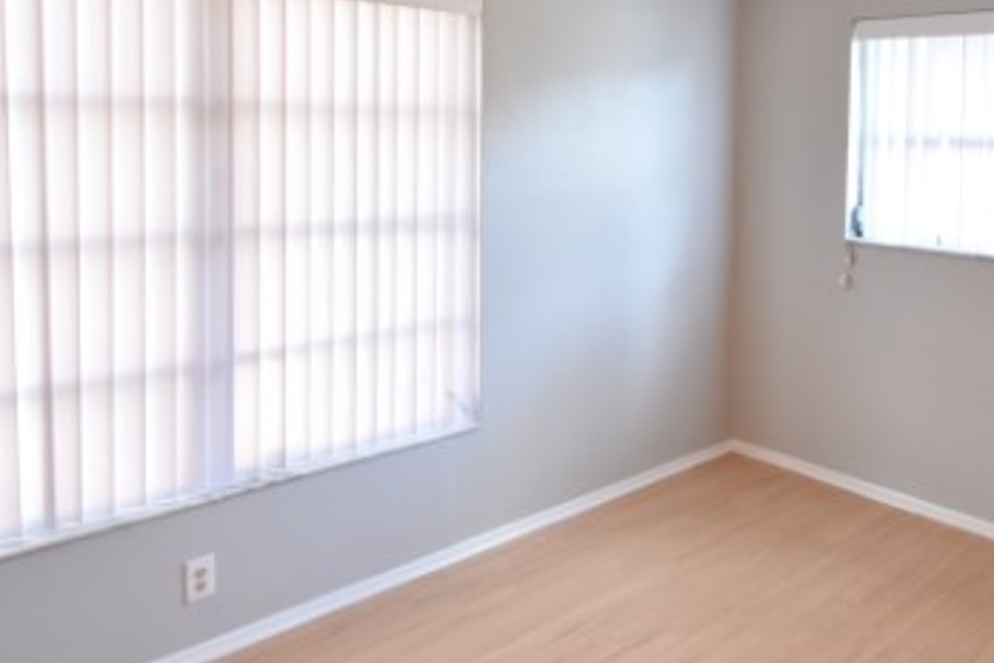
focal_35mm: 31
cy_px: 160
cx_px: 637
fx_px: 856
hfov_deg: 59.3
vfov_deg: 41.0
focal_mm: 10
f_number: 3.5
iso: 800
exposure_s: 1/15
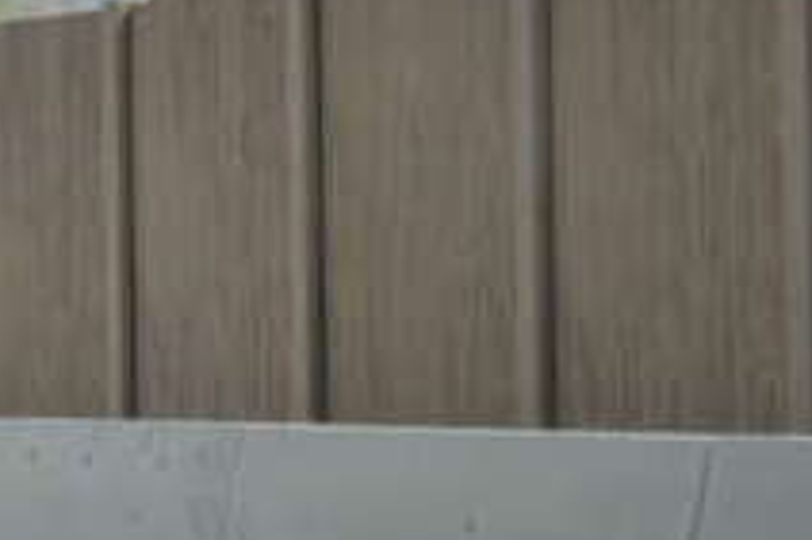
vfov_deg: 4.4
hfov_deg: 6.5
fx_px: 7029
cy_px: -163
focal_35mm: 312
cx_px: -643
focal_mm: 55
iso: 400
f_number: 5.6
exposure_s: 1/1600
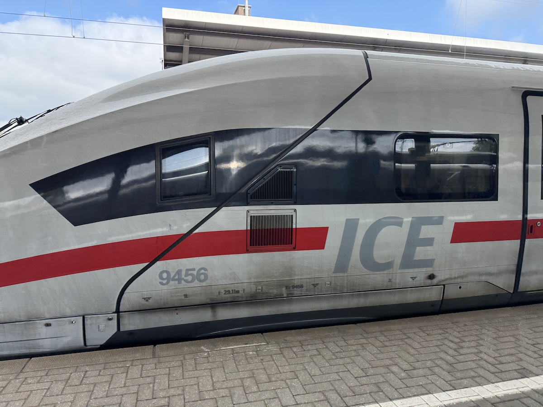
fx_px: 376
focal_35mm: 24
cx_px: 272
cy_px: 204
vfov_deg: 56.8
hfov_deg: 71.6
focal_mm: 6.76
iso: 100
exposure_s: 1/1091
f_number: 1.78
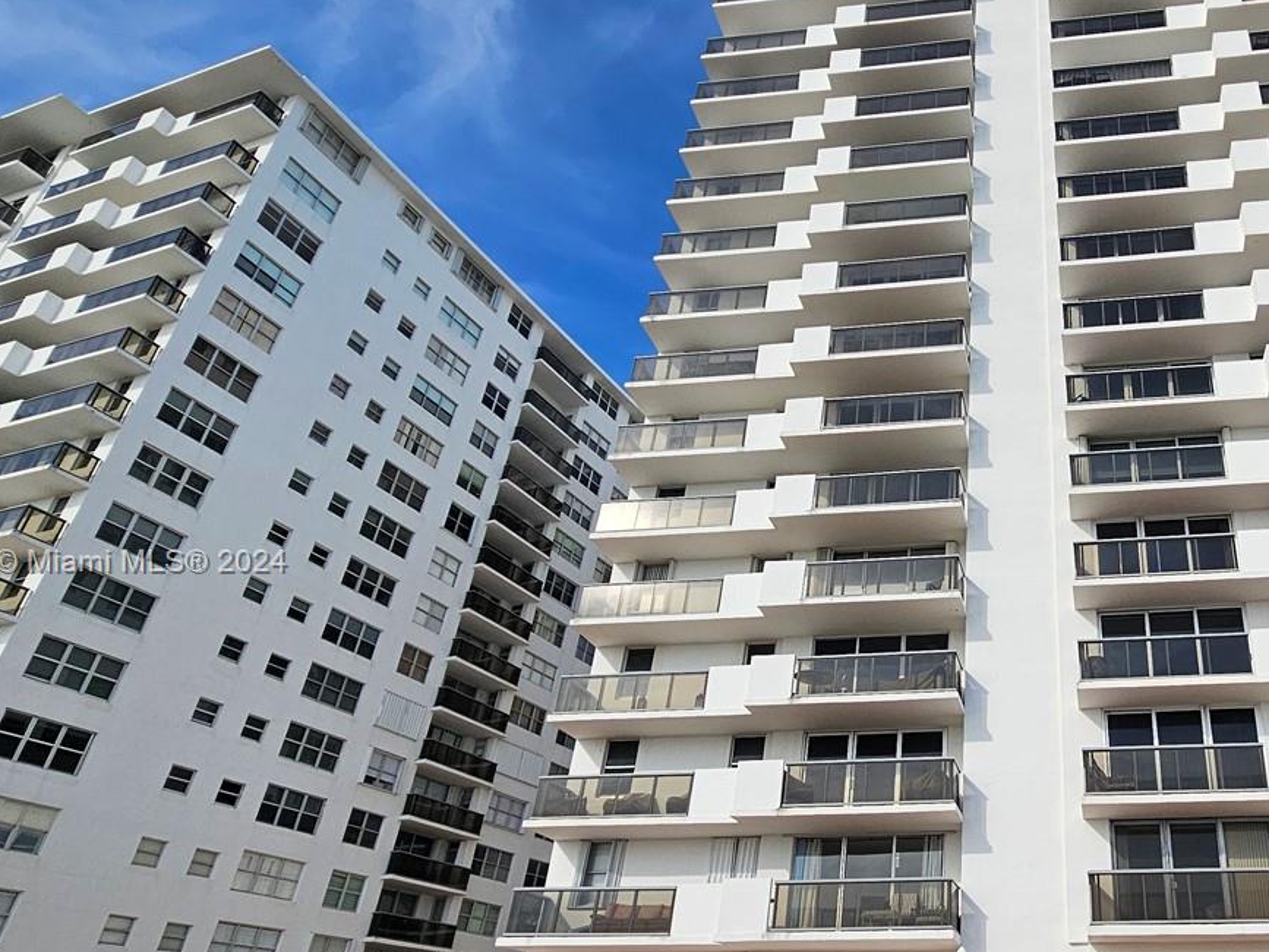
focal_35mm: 24
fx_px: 880
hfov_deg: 66.0
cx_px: 989
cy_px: 564
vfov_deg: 56.4
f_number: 2.2
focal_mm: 2.2
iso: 50
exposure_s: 1/3502
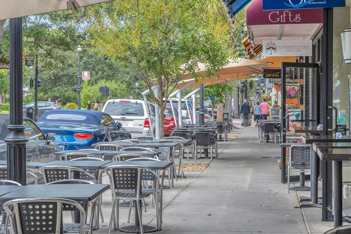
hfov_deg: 27.0
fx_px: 731
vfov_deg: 18.2
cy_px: 109
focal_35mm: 75
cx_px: 143
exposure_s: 1/50
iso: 100
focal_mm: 57
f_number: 7.1
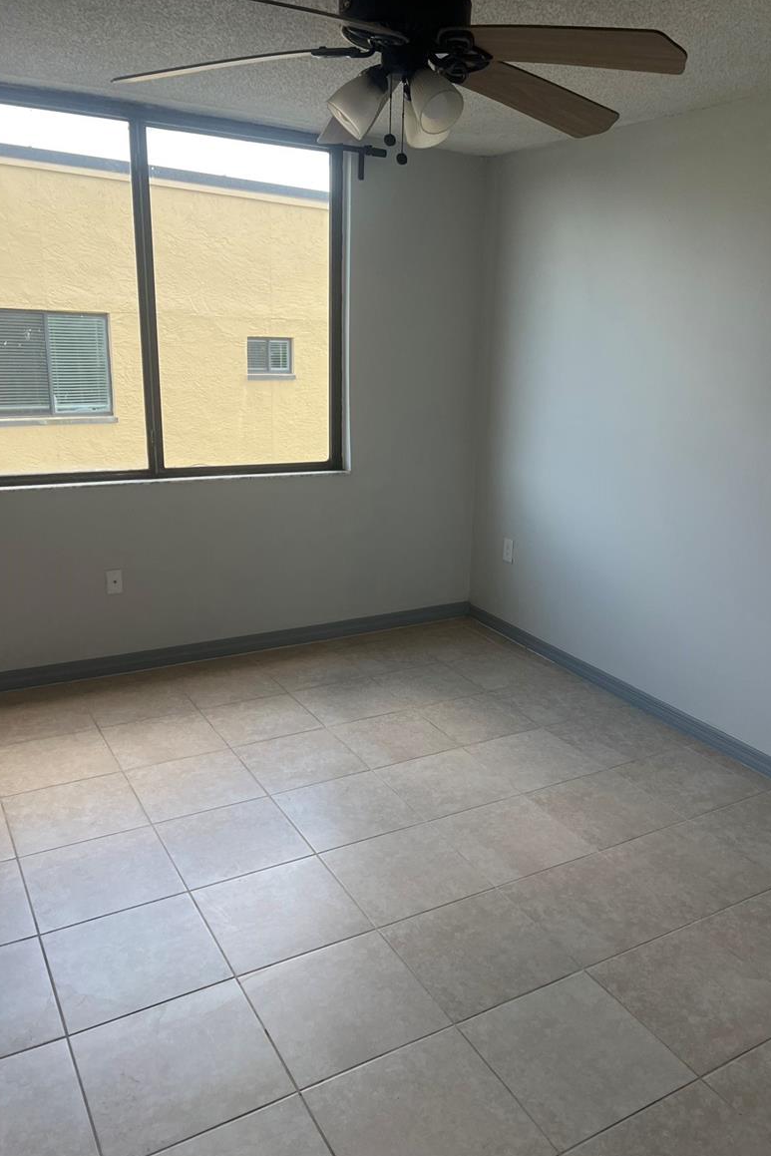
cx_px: 441
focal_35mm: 28
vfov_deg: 65.5
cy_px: 588
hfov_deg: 46.3
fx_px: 899
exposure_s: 1/302
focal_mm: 5.7
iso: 50
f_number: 1.5
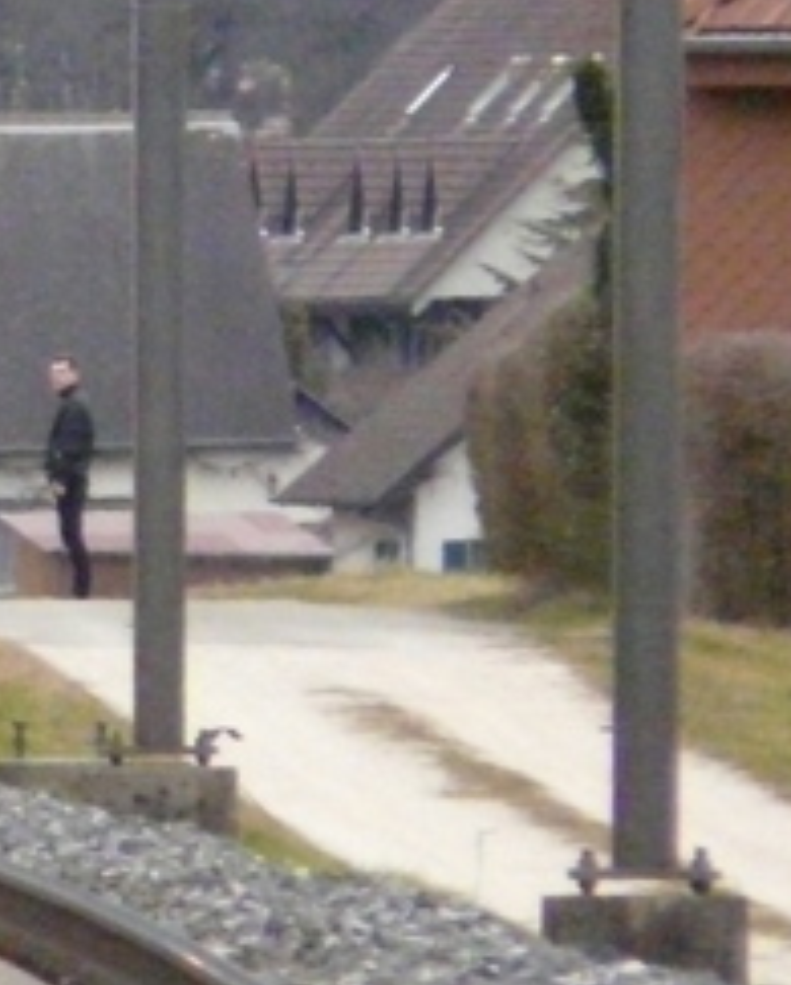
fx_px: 57920
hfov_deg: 0.8
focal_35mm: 1983
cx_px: -909
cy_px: 276
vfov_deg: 1.0
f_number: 4.2
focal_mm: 81.1
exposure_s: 1/500
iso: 800
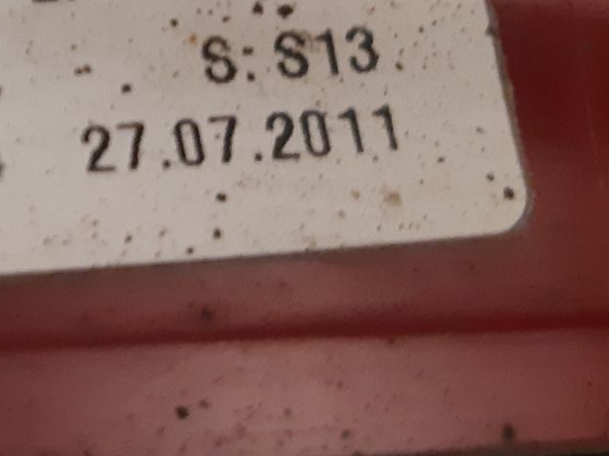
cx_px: -208
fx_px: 1477
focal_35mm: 84
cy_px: -19
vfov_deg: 17.1
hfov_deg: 20.9
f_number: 1.7
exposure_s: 1/50
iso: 320
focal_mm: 3.93
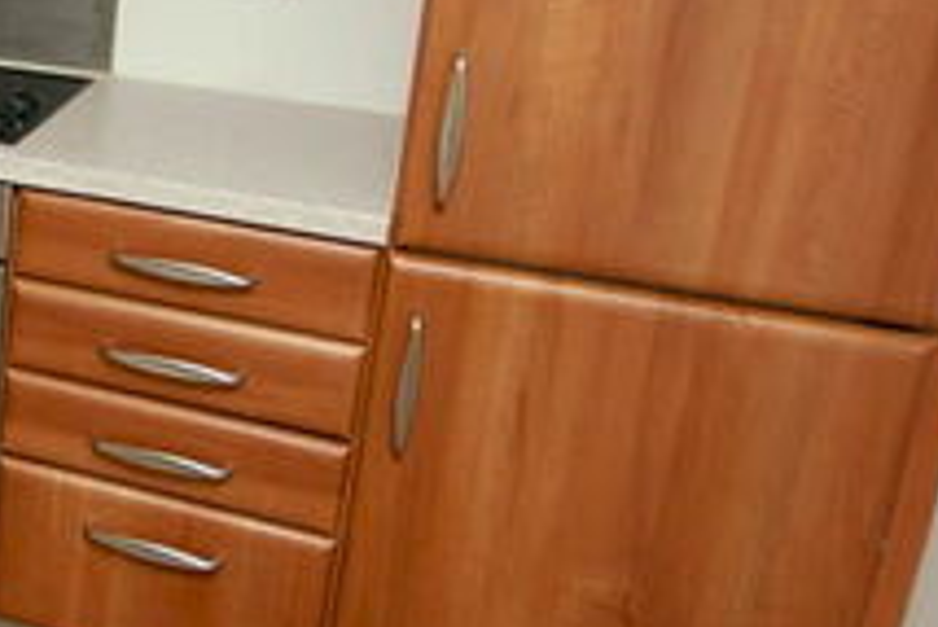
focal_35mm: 49
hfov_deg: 32.8
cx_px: -197
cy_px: 88
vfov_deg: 26.8
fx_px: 1278
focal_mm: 10
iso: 400
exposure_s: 1/60
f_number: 4
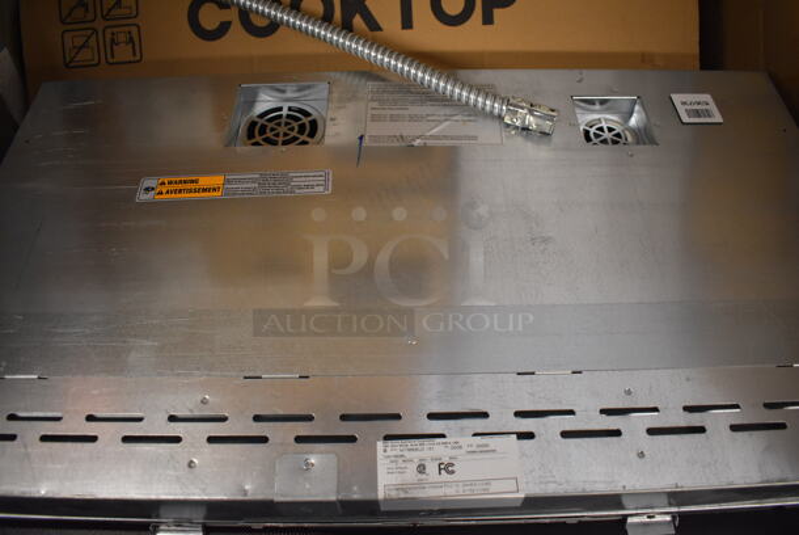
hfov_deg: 67.3
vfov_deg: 48.0
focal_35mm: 27
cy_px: 268
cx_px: 400
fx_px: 600
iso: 1250
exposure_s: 1/125
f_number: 3.5
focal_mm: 18
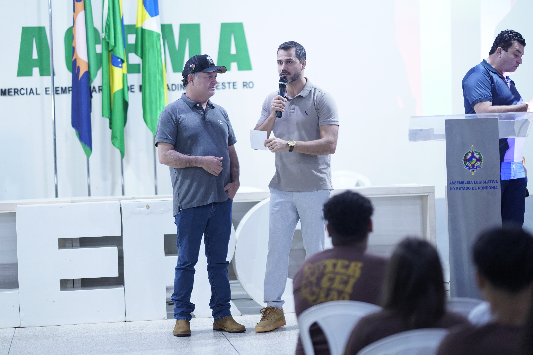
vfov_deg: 16.1
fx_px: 1258
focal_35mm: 85
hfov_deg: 23.9
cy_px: 178
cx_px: 266
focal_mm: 85
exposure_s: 1/200
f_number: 1.4
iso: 2000
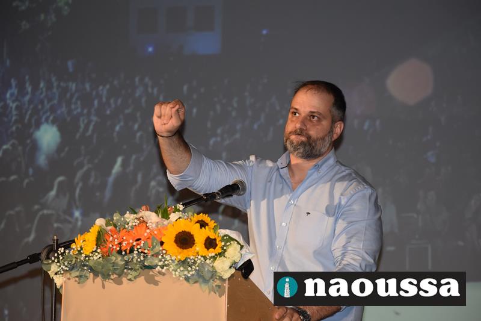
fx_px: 2204
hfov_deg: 12.5
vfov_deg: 8.3
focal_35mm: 165
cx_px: 240
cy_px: 160
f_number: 4.8
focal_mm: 110
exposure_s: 1/200
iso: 800
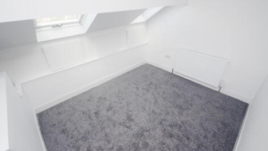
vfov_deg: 67.1
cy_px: 71
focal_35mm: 16
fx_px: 114
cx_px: 135
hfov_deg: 99.4
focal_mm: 10
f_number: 7.1
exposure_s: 1/200
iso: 400
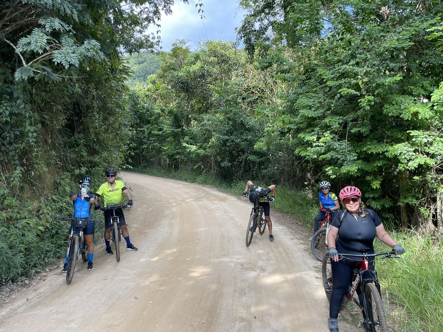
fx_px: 320
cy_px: 166
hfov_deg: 69.4
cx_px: 222
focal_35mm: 25
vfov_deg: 54.9
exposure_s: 1/581
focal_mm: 5.1
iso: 32
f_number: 1.6
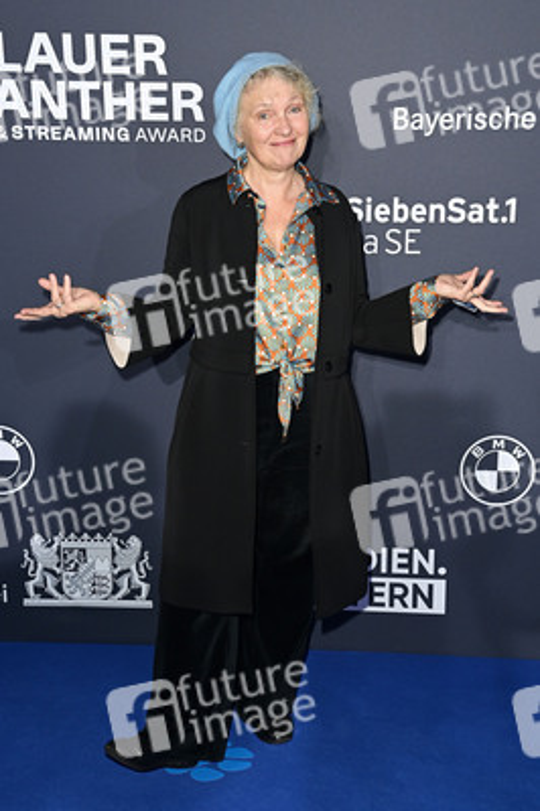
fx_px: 1082
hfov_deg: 28.0
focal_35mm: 48
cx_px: 270
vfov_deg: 41.1
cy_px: 406
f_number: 5.6
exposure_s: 1/250
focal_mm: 48
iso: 1000
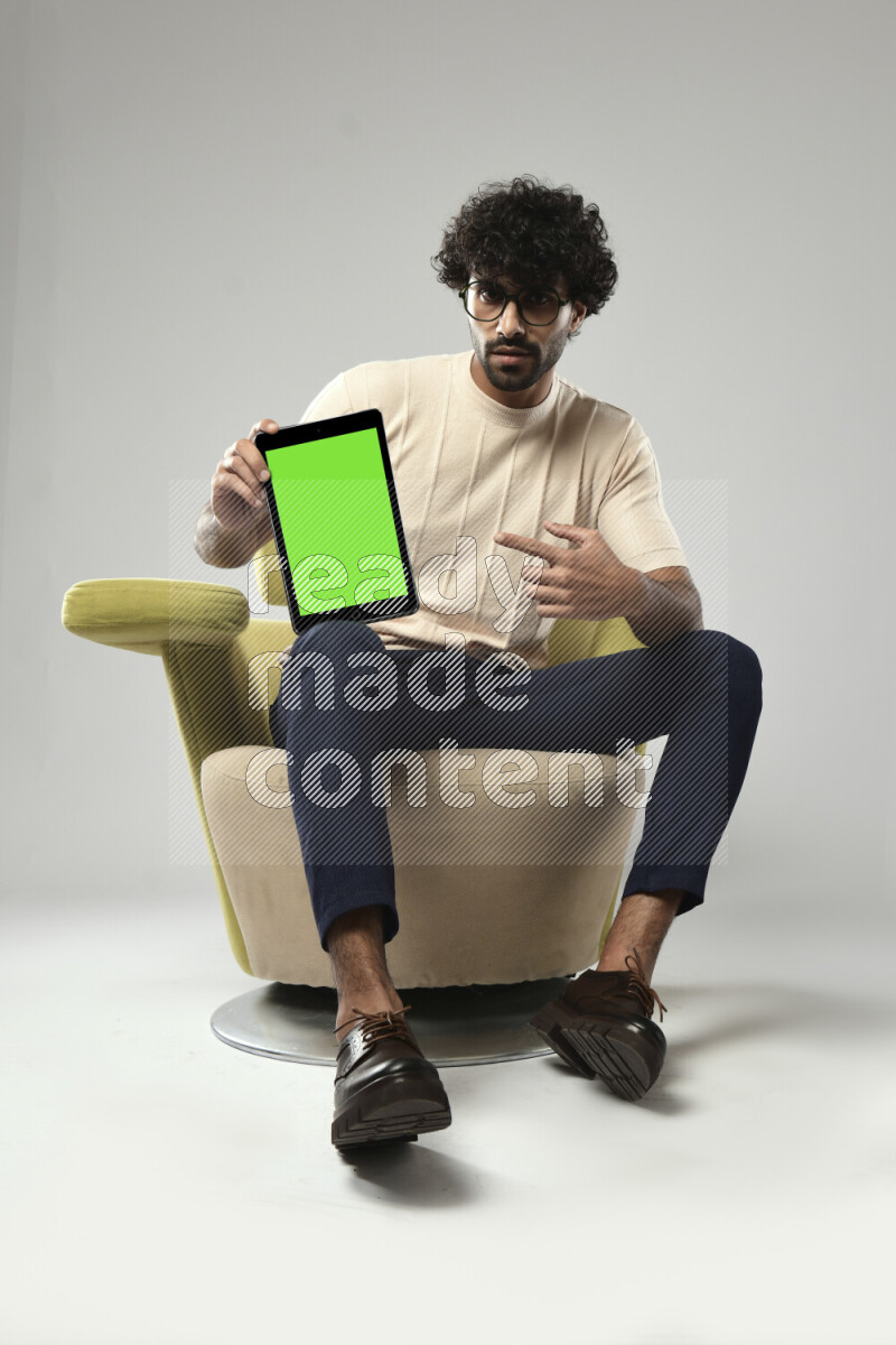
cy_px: 672
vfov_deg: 46.4
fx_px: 1568
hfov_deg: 31.9
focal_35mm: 42
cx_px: 448
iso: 400
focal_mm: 42
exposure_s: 1/125
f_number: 5.6
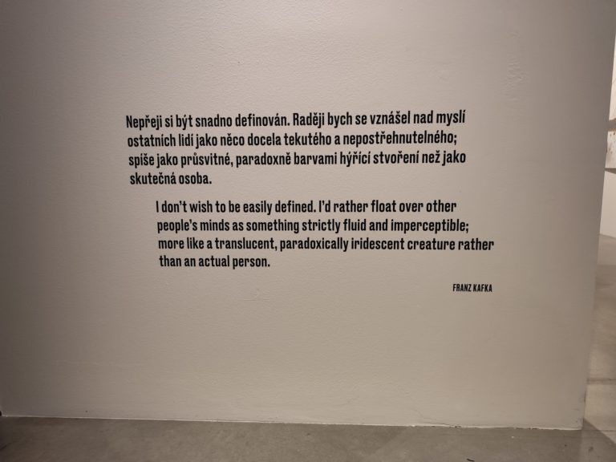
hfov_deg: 73.9
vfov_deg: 58.9
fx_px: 409
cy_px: 231
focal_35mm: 23
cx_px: 308
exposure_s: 1/50
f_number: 1.65
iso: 1000
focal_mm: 6.19
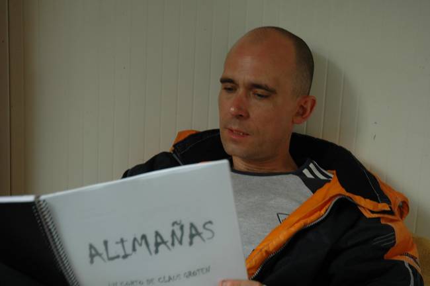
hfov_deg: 35.1
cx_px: 215
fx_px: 680
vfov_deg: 23.7
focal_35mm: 57
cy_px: 143
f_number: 4.2
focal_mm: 38
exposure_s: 1/15
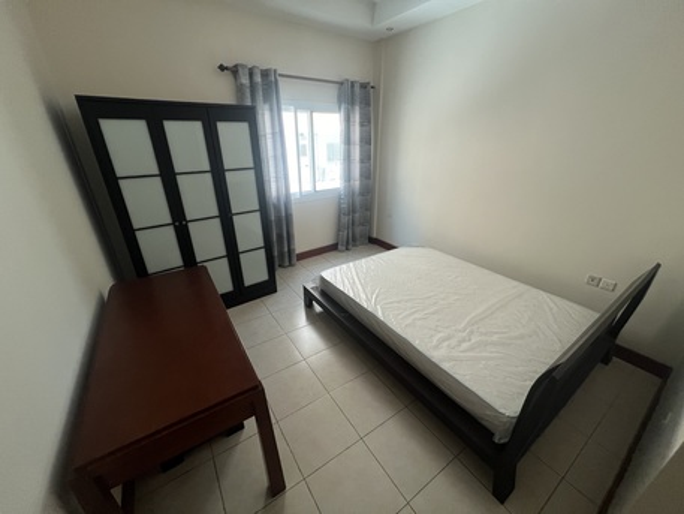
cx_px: 342
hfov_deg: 106.2
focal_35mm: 13
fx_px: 257
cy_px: 257
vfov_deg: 89.9
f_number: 1.8
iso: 250
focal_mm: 1.57
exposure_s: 1/65
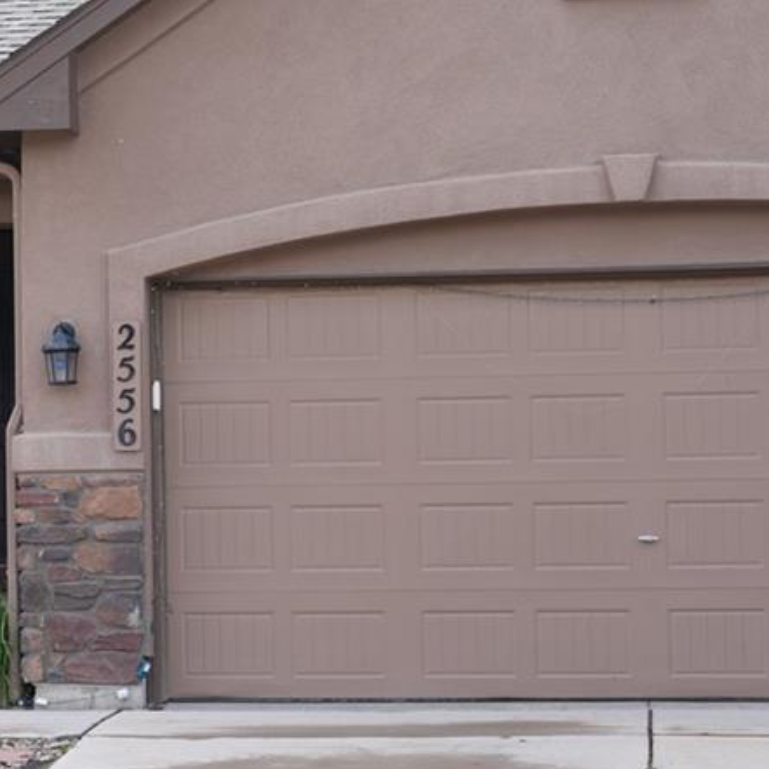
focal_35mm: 120
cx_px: 40
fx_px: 3016
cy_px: 343
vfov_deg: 14.5
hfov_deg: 14.3
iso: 100
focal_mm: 39
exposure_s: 1/125
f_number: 5.6
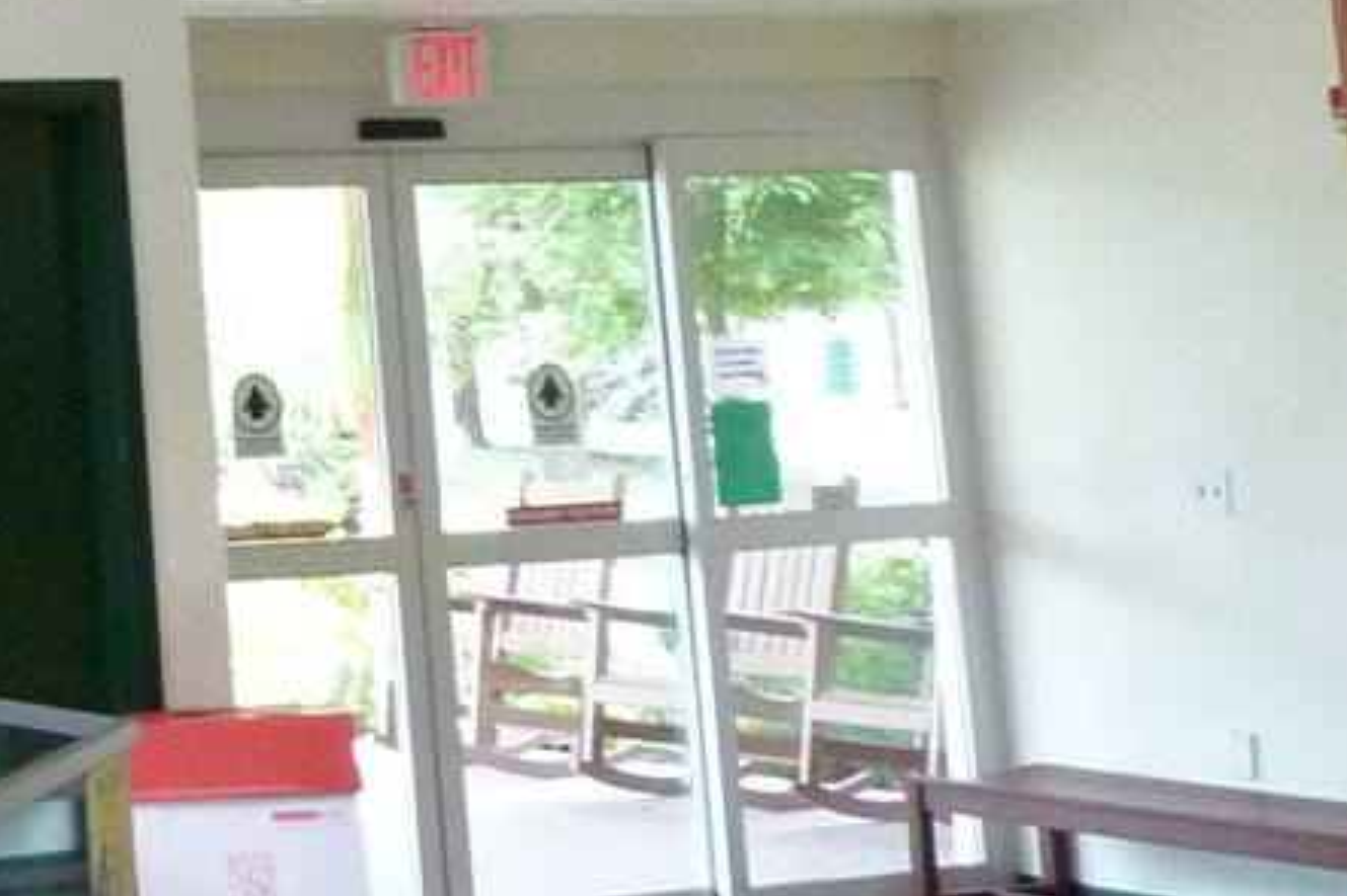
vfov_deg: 14.0
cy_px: -243
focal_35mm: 94
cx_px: -940
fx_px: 3516
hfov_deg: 18.1
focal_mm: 4.1
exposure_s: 1/80
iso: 400
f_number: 3.3
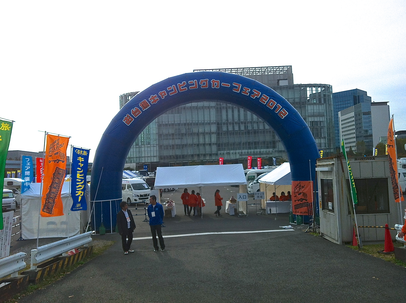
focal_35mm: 35
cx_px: 203
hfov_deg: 52.7
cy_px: 152
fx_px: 410
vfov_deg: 40.6
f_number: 2.8
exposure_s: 1/1508
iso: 80
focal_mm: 3.85
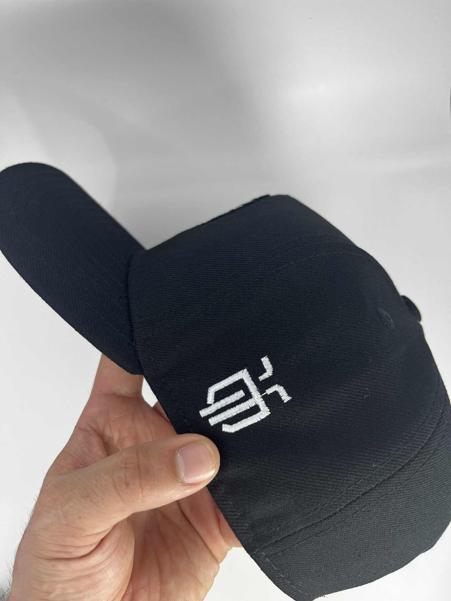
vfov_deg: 67.3
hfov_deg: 53.1
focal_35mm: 26
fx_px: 452
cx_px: 226
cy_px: 300
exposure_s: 1/100
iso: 64
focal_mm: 5.1
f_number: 1.6
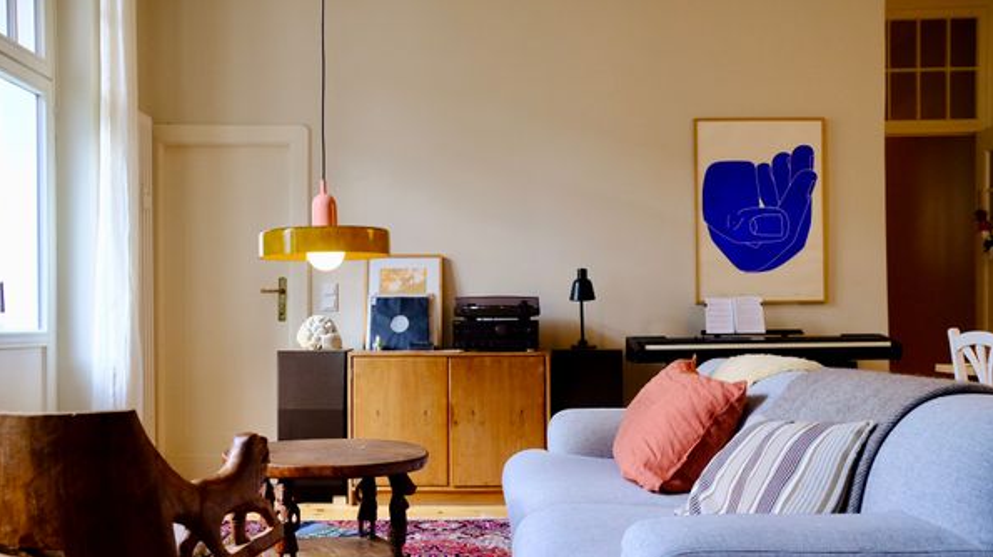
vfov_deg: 31.9
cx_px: 494
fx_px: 974
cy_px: 317
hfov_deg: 54.0
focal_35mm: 37
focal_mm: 23
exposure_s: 1/60
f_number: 4
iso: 1600
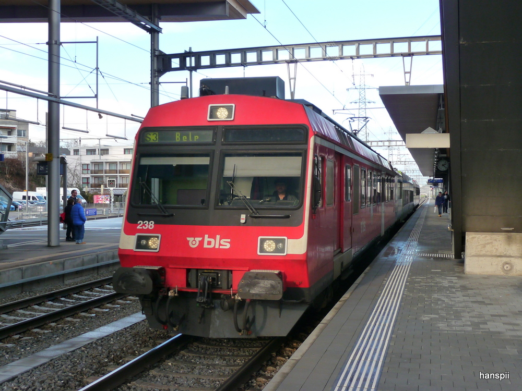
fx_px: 724
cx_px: 261
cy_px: 196
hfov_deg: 39.7
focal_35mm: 48
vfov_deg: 30.3
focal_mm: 8
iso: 160
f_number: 4.2
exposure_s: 1/160
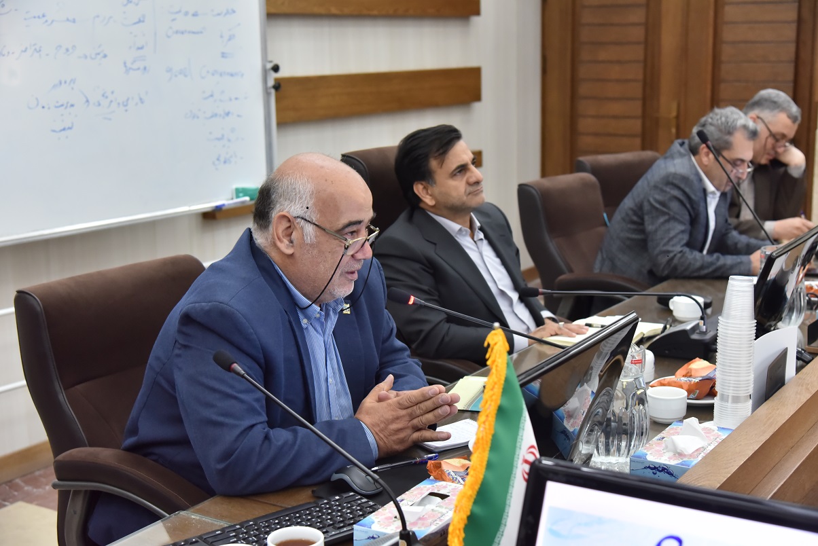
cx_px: 409
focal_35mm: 50
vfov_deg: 27.0
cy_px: 273
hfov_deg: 39.6
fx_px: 1137
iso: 2000
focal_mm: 50
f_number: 4.5
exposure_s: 1/80
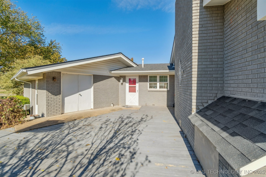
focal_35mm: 15
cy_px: 88
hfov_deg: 100.4
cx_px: 133
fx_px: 111
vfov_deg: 77.3
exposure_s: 1/500
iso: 100
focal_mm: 10
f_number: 8
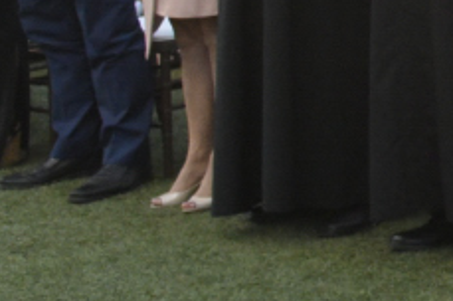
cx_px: 1406
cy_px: -301
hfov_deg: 9.4
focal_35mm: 168
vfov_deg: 7.8
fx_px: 2111
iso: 2500
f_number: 7.1
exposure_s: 1/125
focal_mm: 24
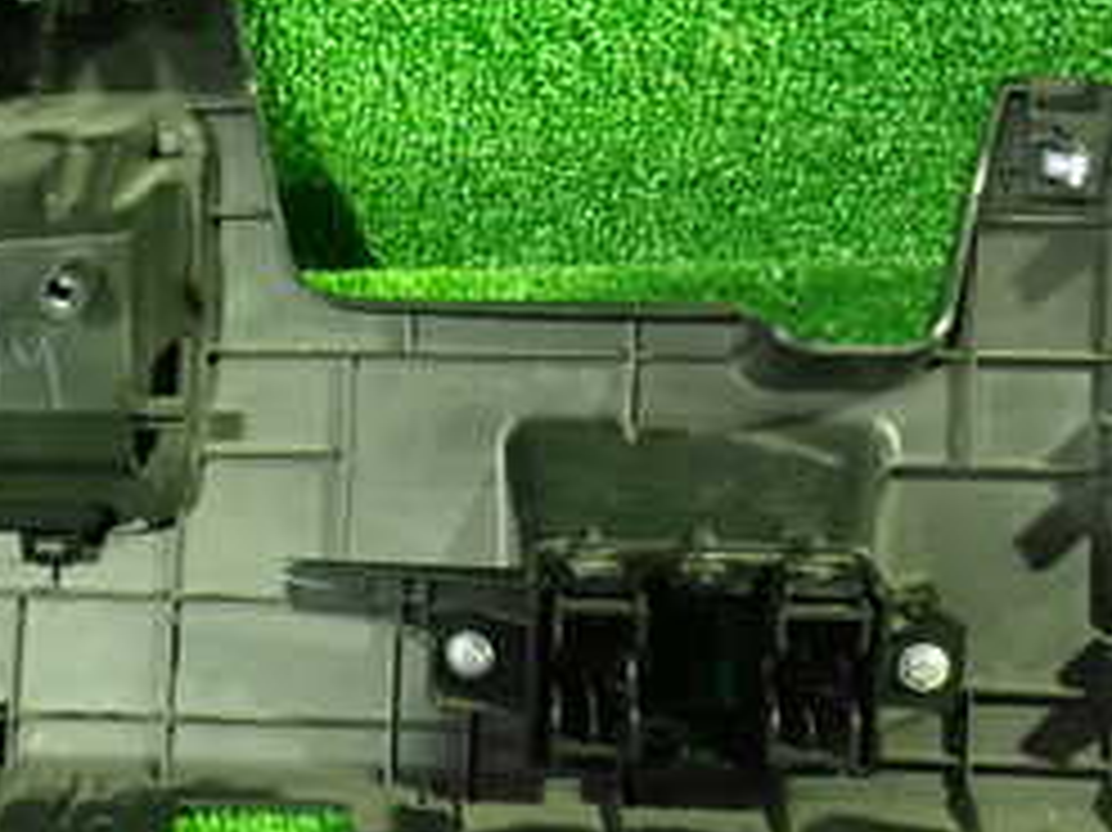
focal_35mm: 73
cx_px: 95
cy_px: 378
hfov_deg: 25.8
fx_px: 2344
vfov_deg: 20.1
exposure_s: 1/15
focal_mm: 5.4
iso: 800
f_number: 2.3
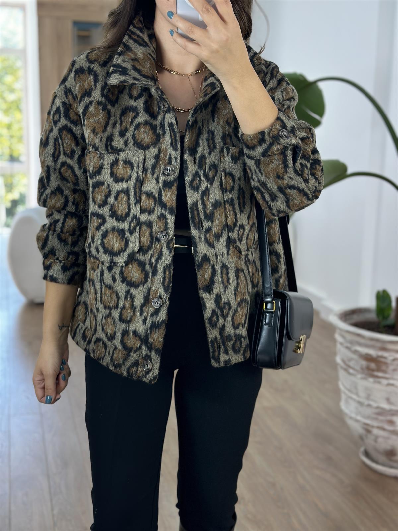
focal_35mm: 48
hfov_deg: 30.3
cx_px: 199
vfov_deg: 39.7
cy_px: 266
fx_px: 736
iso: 80
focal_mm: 6.86
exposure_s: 1/100
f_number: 1.78
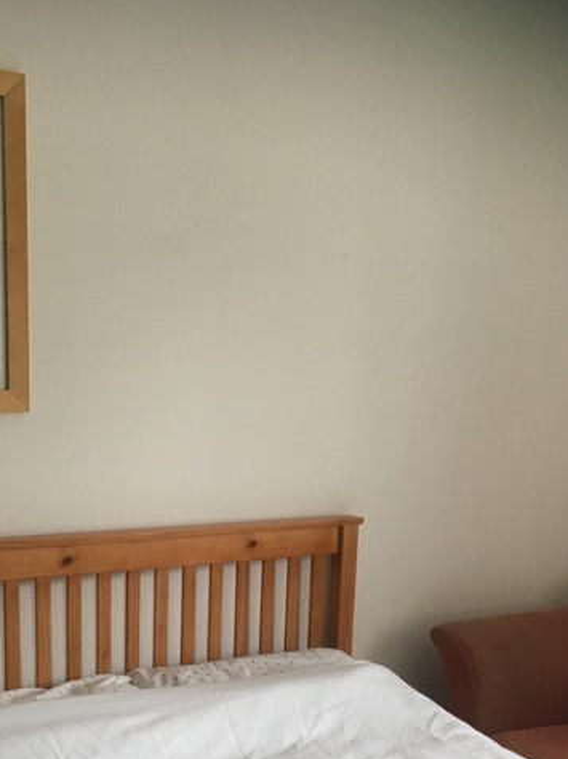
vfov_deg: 39.3
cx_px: 152
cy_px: 573
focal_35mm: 47
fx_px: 1029
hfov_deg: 30.4
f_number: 2.2
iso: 160
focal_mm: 4.15
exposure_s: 1/33
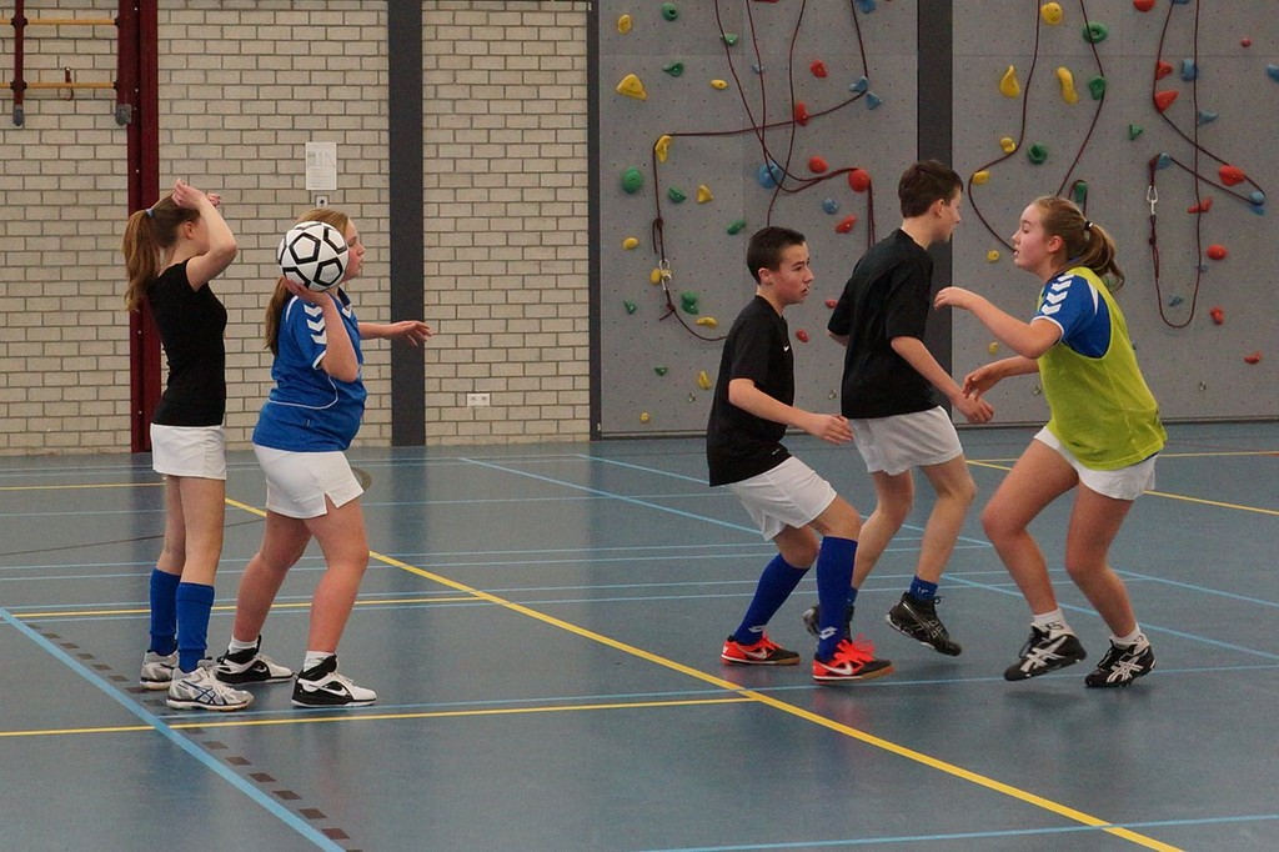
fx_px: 1492
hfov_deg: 46.4
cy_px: 426
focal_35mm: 42
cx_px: 640
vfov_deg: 31.9
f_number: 4.5
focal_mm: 28
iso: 1250
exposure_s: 1/160
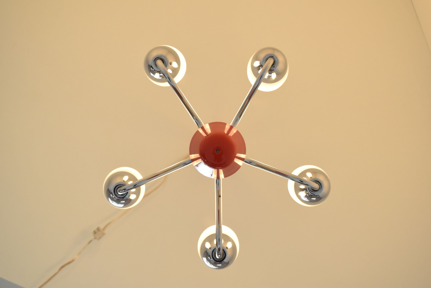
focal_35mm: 82
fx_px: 988
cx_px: 216
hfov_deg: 24.6
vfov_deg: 16.6
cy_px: 144
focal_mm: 55
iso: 1600
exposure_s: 1/160
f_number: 6.3
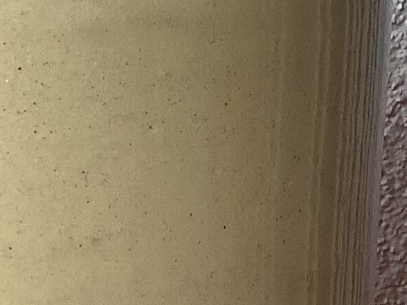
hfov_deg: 11.4
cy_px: 328
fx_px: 2022
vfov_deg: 8.6
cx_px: 3
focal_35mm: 172
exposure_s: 1/100
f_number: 2.4
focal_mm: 3.3
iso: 32
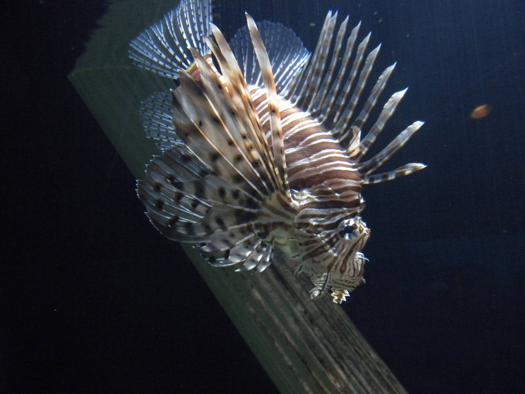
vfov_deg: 38.7
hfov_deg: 50.1
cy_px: 197
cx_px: 262
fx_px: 561
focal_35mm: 37
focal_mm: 6.6
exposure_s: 1/39.2
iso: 400
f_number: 3.5
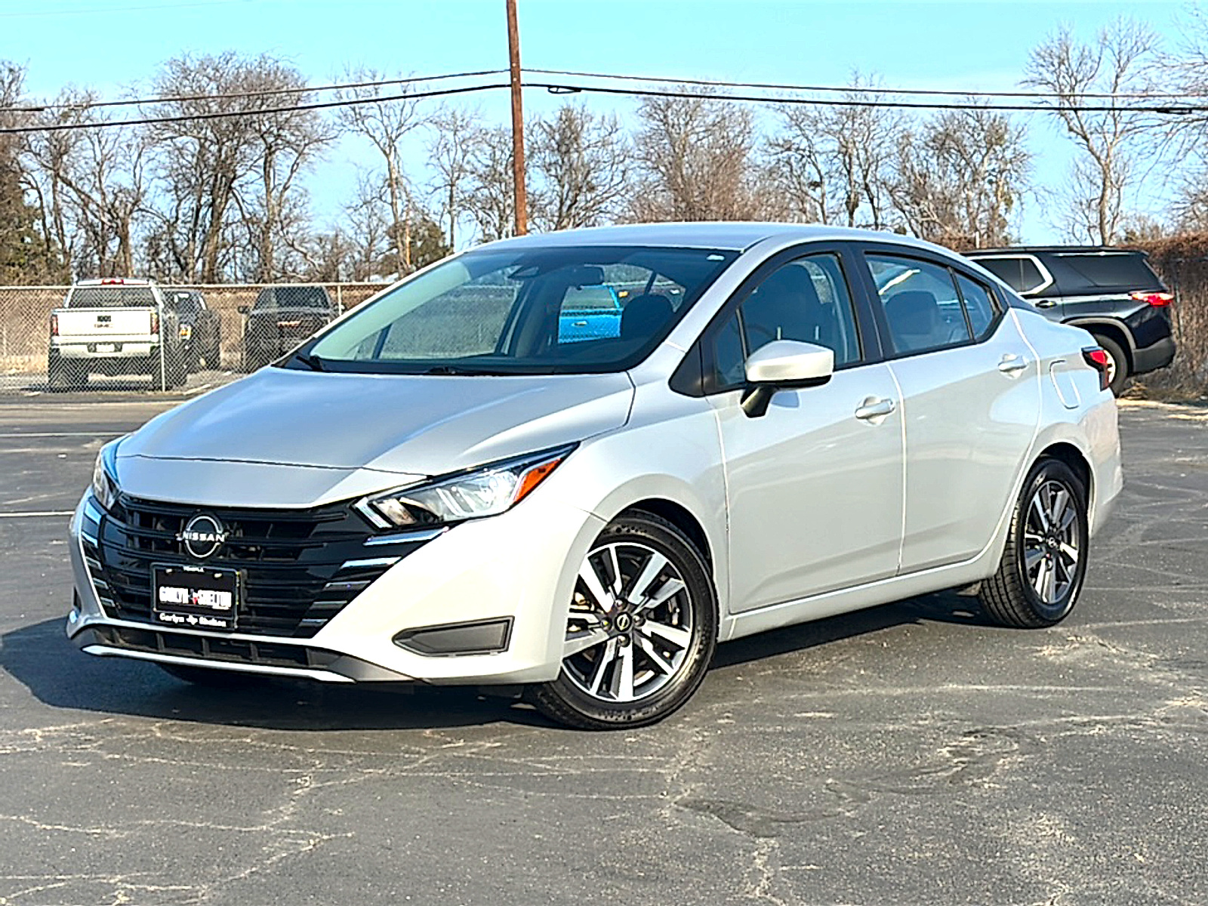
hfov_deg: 31.7
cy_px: 453
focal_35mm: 61
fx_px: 2129
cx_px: 604
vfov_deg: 24.0
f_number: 1.78
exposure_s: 1/3390
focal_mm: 6.86
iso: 64
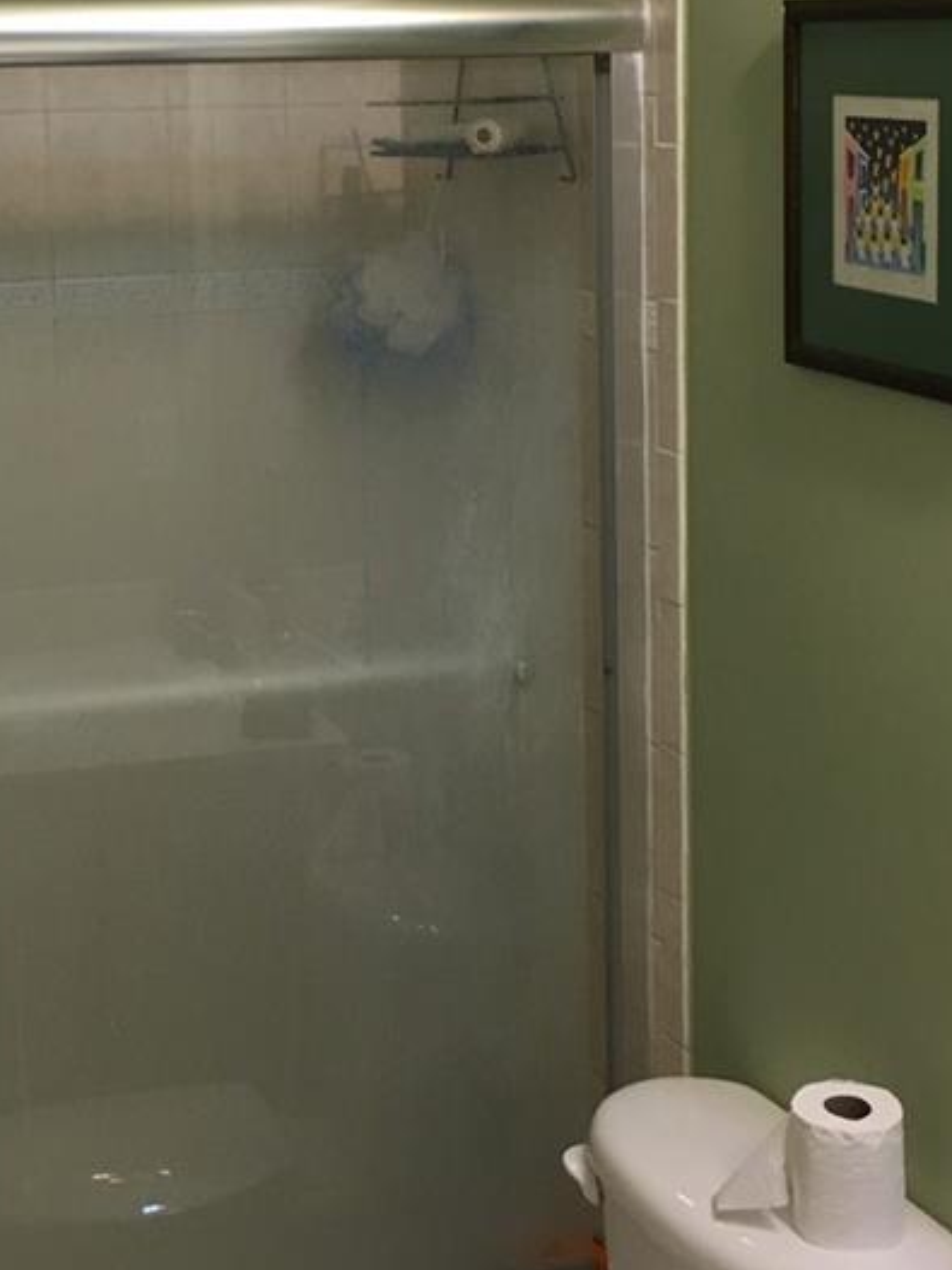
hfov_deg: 22.1
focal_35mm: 66
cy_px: 424
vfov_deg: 29.2
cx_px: 251
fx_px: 2421
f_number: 2.2
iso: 80
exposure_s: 1/30
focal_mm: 4.15
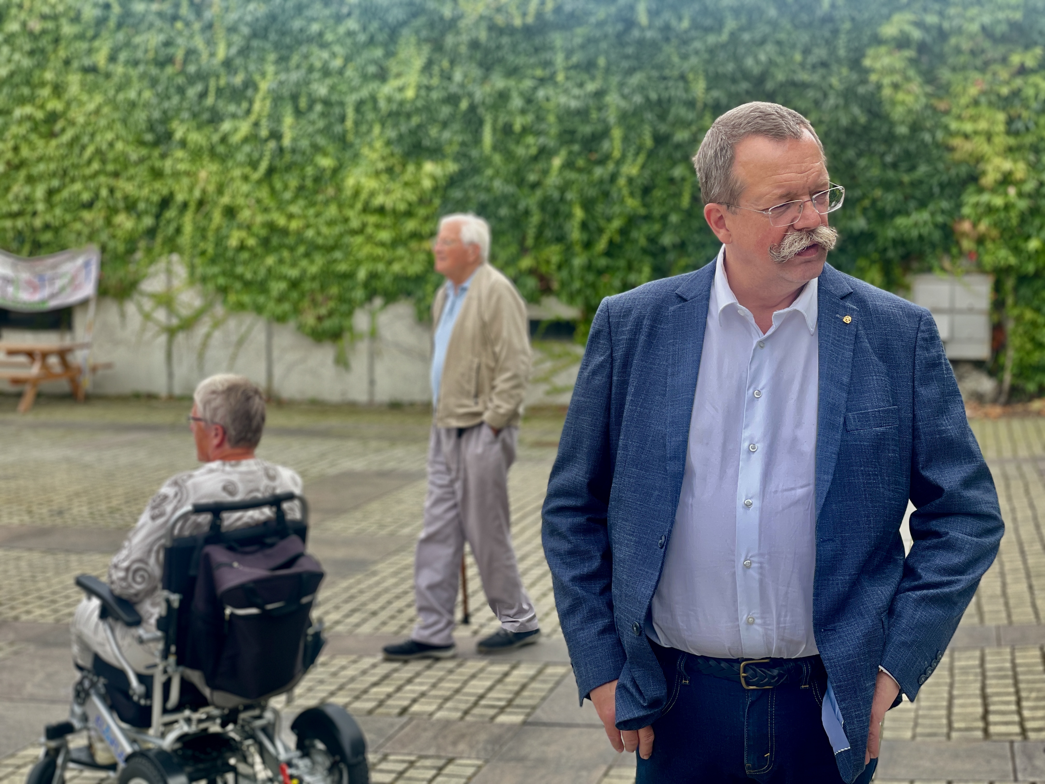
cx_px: 522
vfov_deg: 28.0
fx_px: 1570
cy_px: 392
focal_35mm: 52
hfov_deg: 36.8
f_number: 2
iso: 32
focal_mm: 6
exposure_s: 1/274
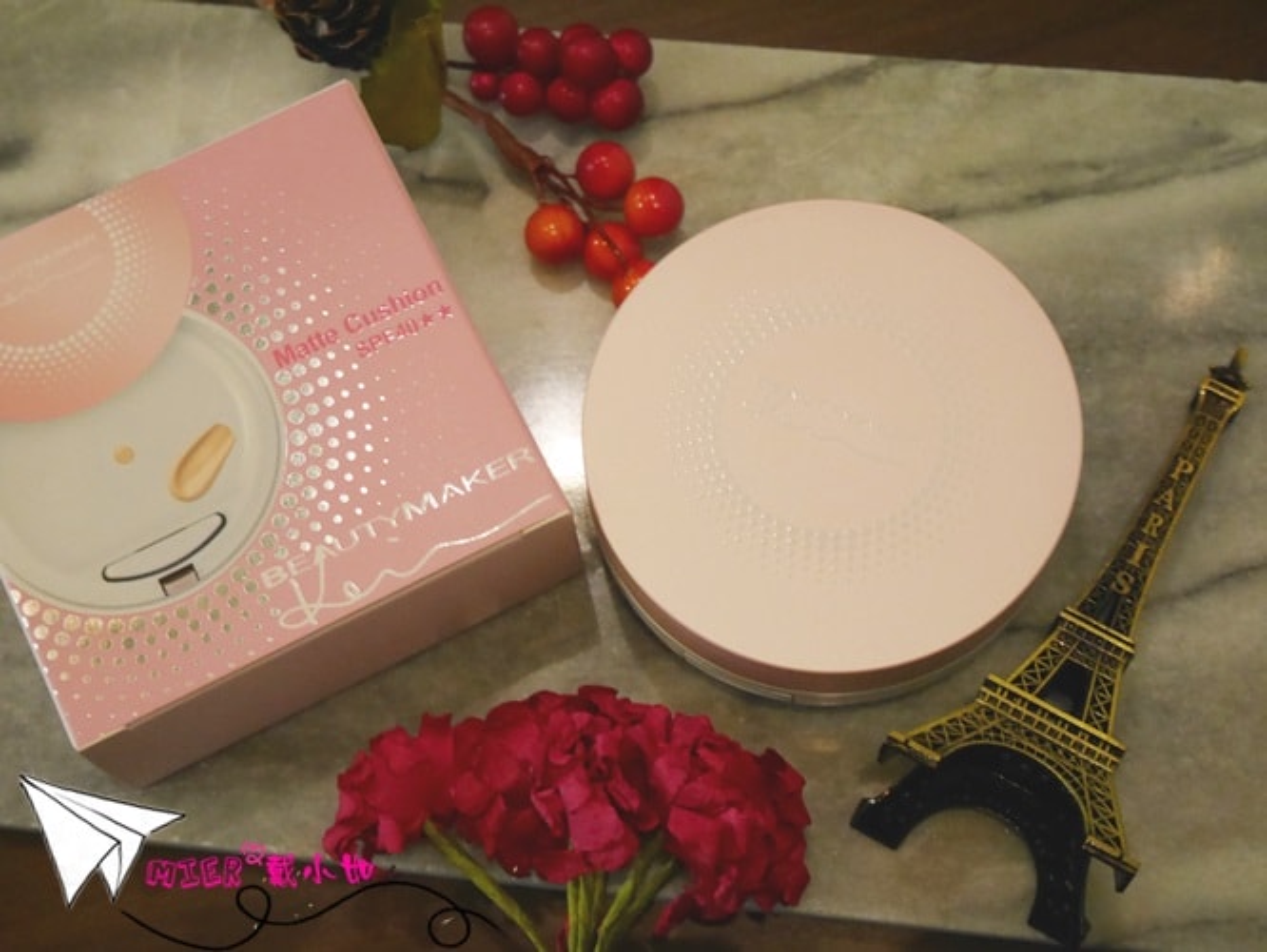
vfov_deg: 22.9
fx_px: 2343
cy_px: 476
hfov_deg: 30.3
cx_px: 634
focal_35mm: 64
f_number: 5.6
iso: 3200
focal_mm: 32
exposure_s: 1/60
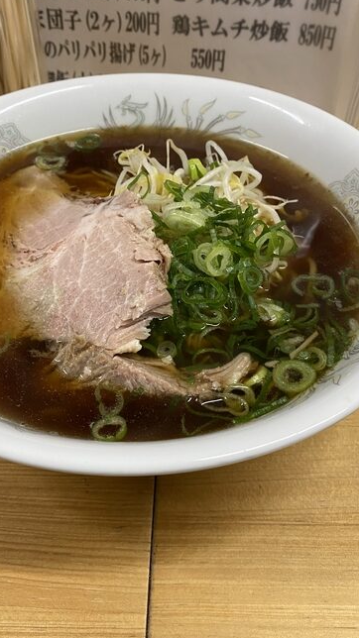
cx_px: 147
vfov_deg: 59.4
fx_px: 559
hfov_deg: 35.5
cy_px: 295
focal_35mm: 33
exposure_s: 1/60
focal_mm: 4.25
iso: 80
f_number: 1.8
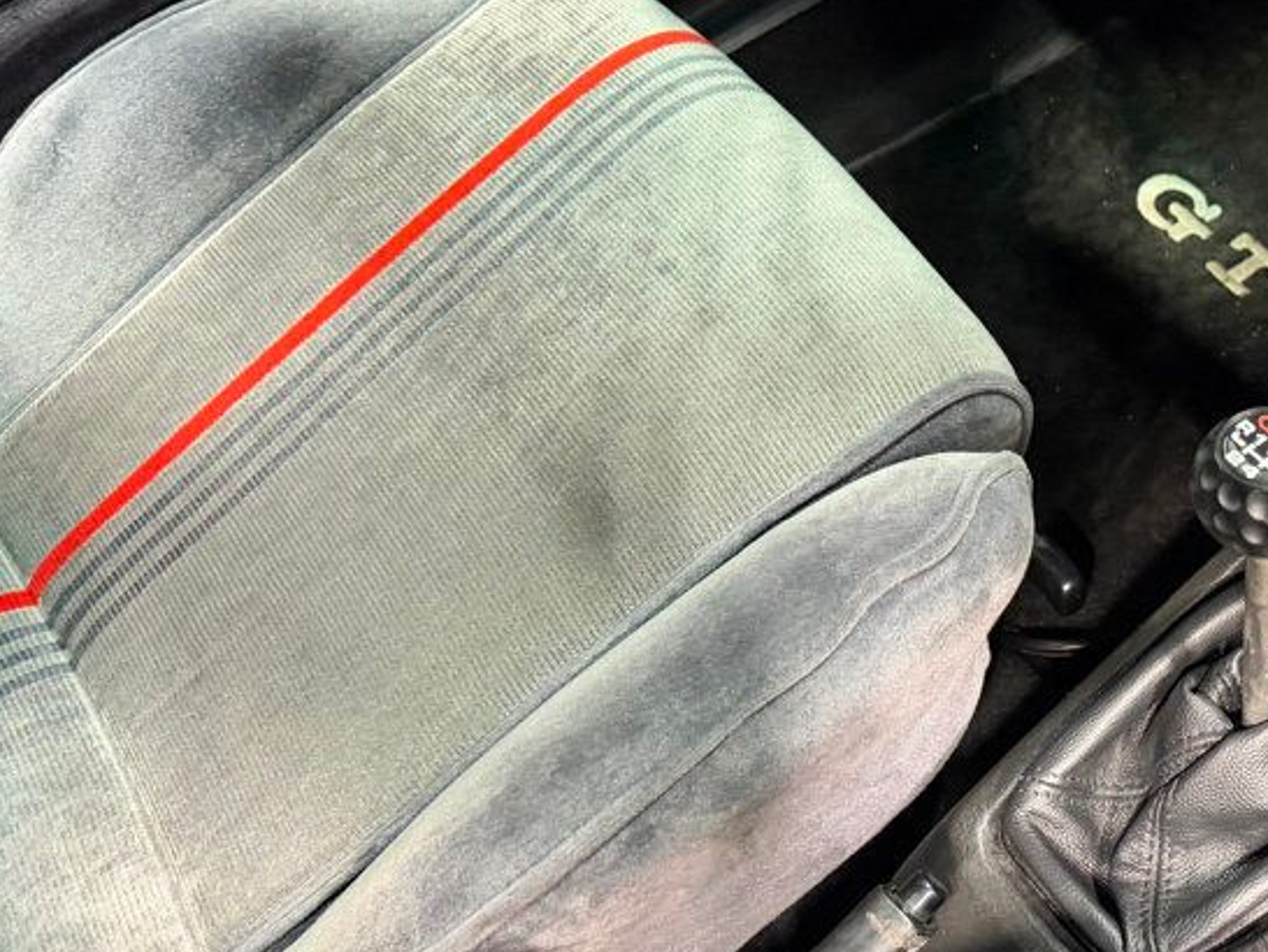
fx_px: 1649
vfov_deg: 32.1
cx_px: 1080
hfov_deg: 39.7
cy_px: 560
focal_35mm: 45
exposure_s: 1/60
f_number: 1.78
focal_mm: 6.76
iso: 500
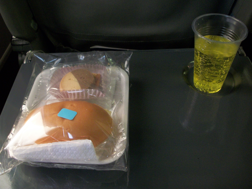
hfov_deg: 52.6
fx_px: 255
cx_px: 126
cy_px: 94
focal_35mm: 35
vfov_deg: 40.7
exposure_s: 1/8
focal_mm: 6.3
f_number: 3.1
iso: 250
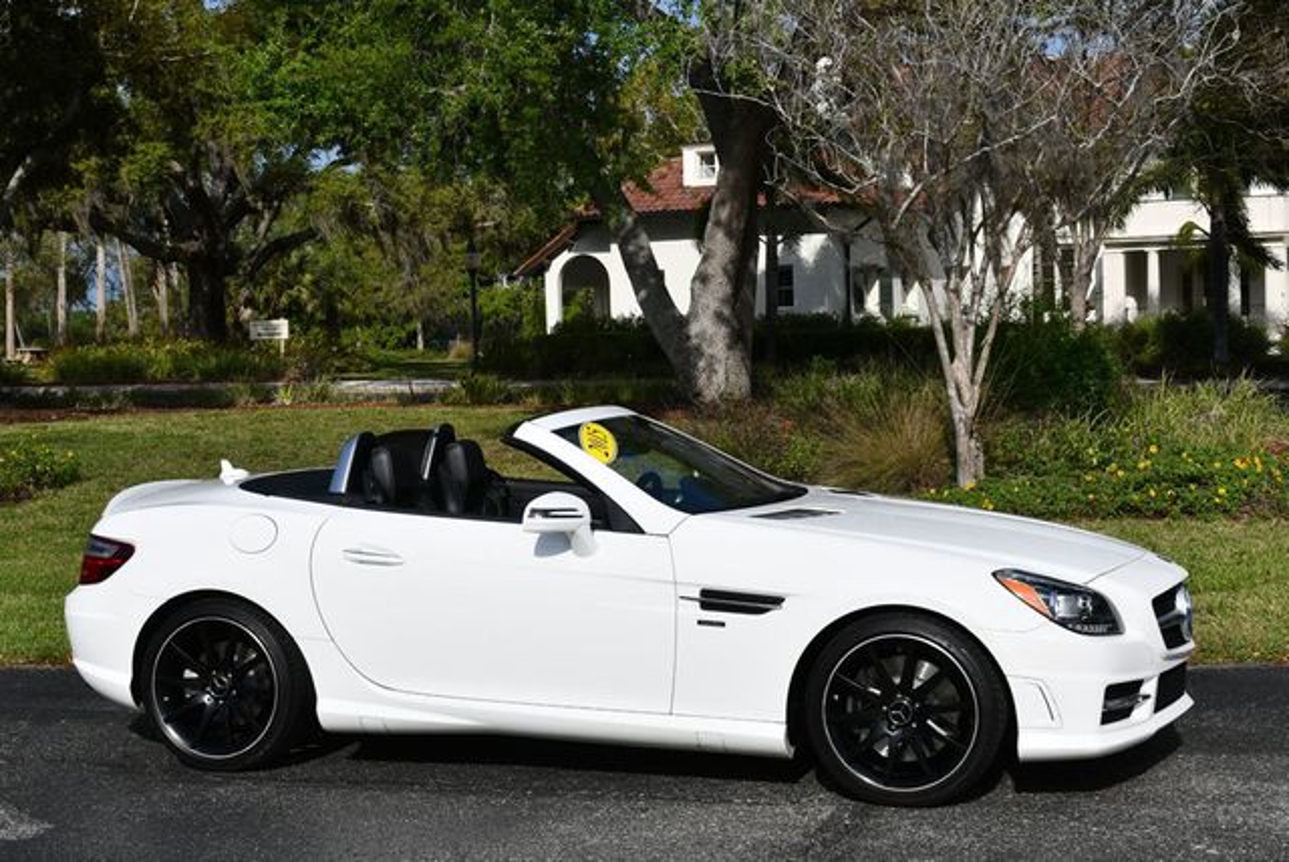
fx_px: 2007
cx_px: 644
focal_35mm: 56
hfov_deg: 35.6
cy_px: 431
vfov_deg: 24.2
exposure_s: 1/400
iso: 100
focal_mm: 28
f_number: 10
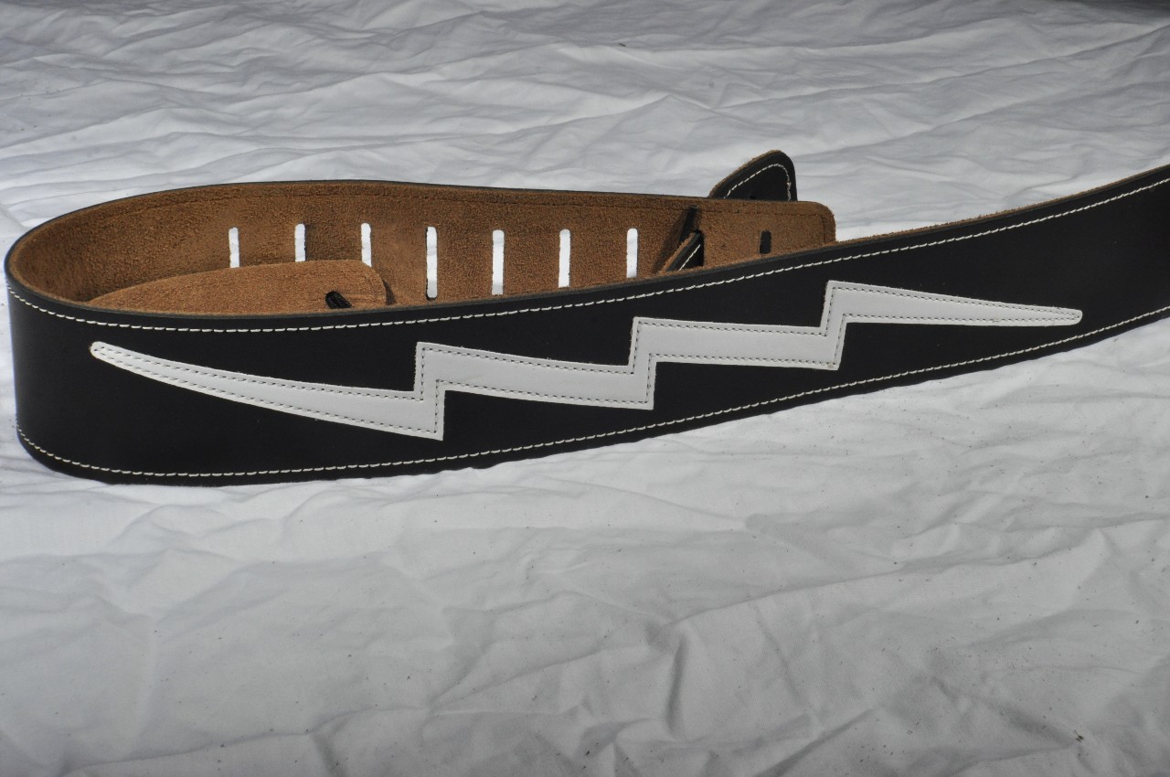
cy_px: 388
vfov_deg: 18.1
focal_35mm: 75
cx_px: 585
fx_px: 2434
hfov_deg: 27.0
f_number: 18
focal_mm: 50
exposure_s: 1/160
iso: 800
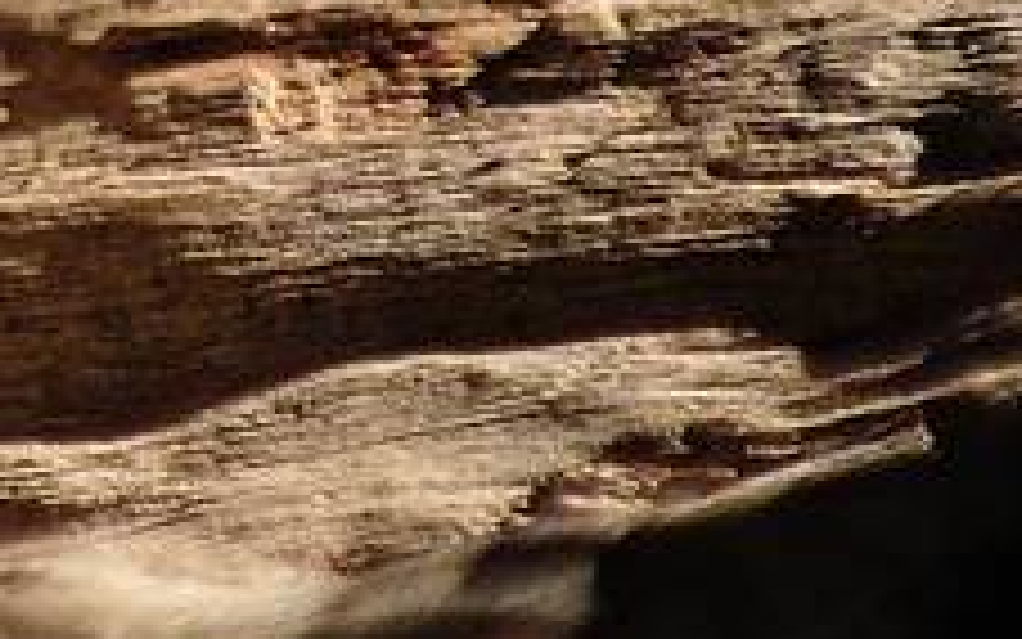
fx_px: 18889
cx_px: -482
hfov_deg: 3.1
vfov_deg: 1.9
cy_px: -238
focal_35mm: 678
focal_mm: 210
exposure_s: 1/2500
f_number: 4.8
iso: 1000
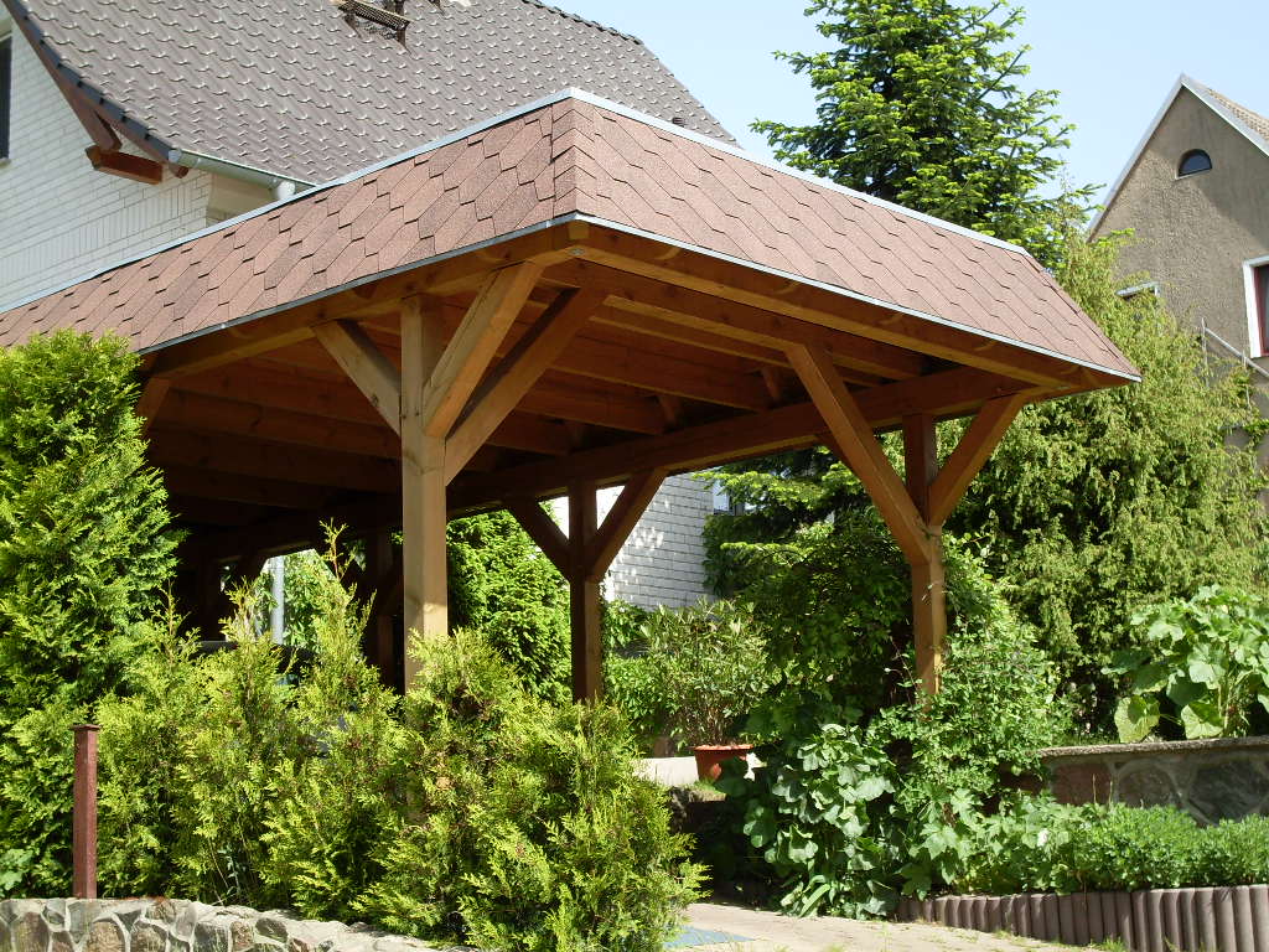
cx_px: 634
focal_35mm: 71
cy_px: 476
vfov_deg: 20.7
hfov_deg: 27.4
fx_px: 2603
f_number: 3.7
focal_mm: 11.7
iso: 80
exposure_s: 1/350
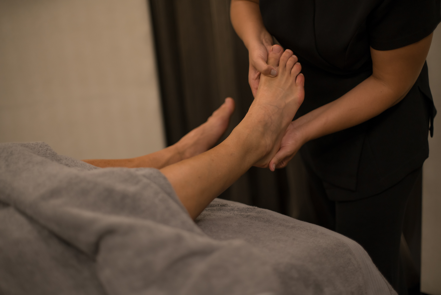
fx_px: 613
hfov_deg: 39.6
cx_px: 220
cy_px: 148
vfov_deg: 27.0
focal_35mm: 50
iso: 640
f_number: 1.6
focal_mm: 50
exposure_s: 1/80
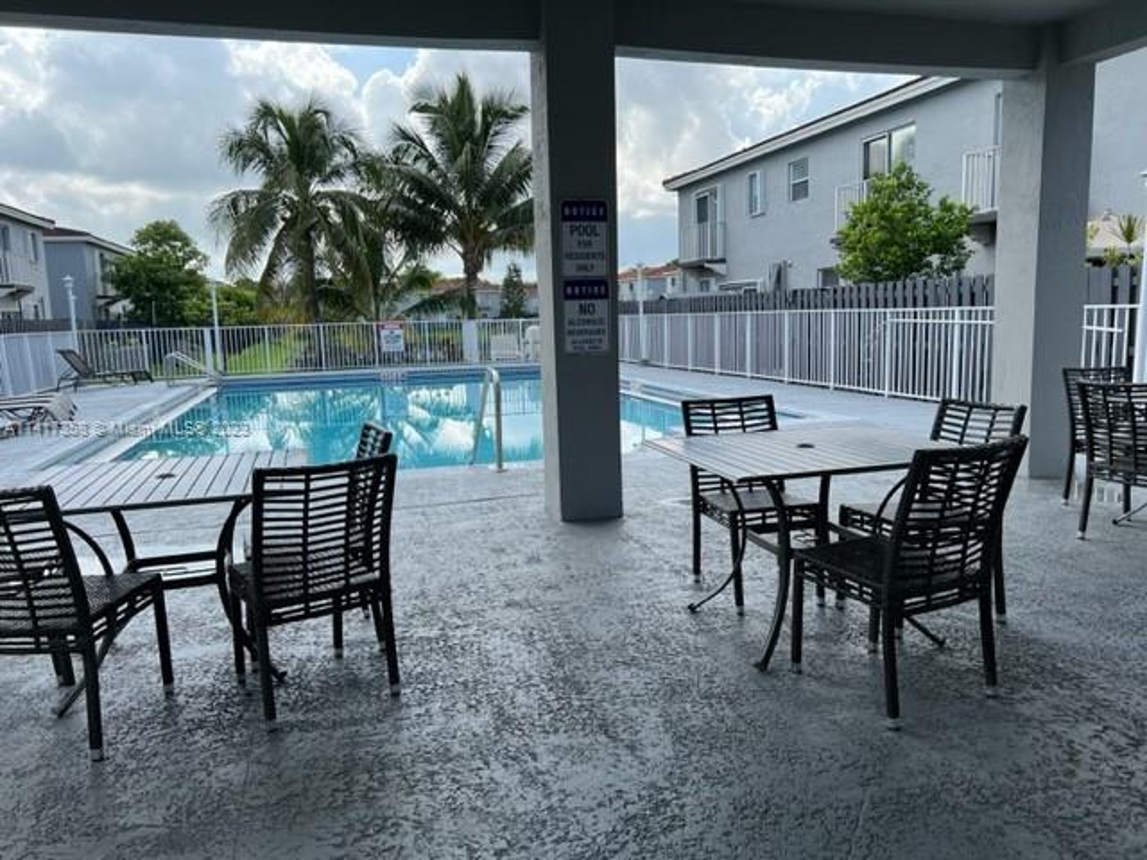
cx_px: 574
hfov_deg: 67.3
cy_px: 430
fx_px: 862
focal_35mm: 26
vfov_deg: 53.1
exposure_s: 1/2045
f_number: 1.5
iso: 50
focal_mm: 5.7
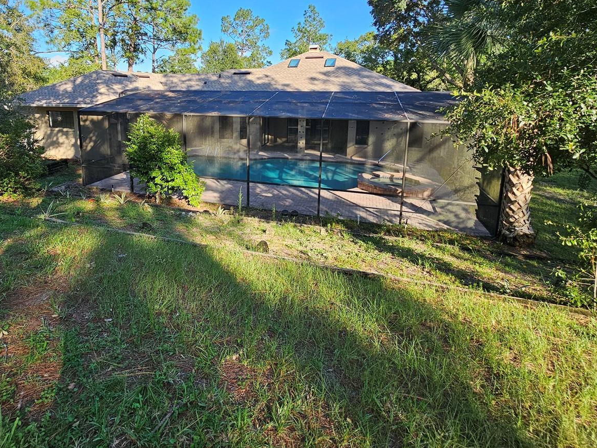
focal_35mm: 18
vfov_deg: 69.2
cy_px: 143
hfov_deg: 86.6
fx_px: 310
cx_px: 237
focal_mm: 2.2
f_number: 2.2
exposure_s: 1/688
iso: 50
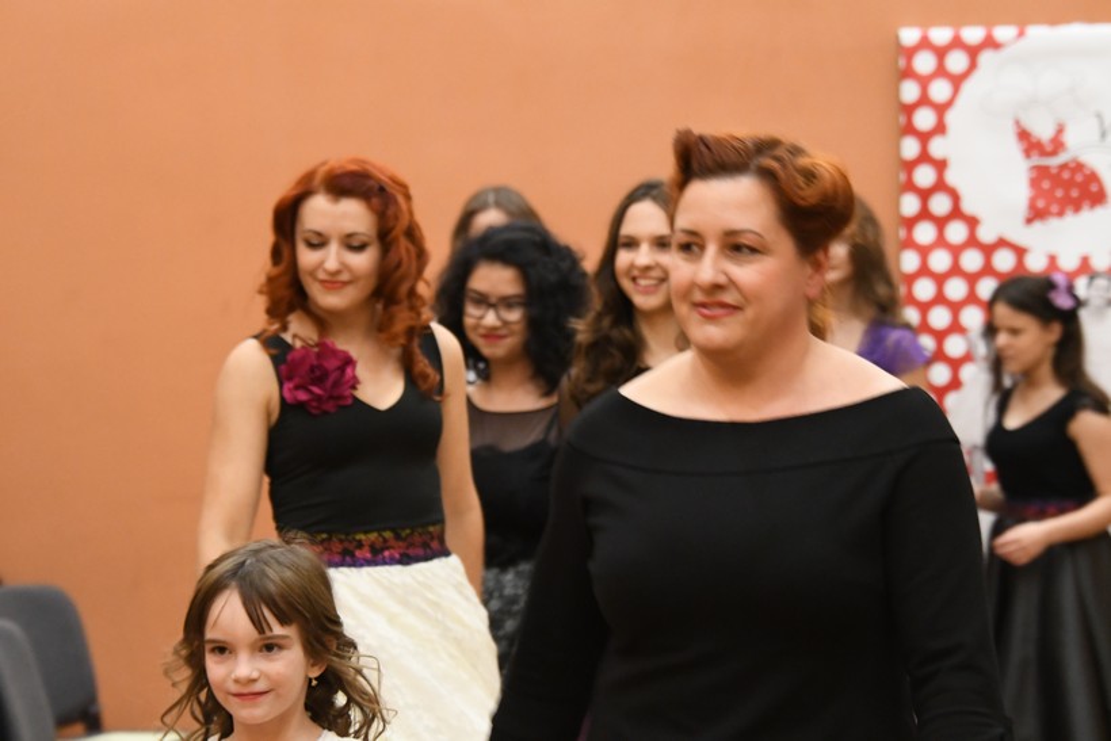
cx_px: 556
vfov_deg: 8.2
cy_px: 370
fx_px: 5185
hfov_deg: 12.2
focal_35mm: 168
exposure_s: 1/50
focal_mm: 112
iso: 5000
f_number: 5.3
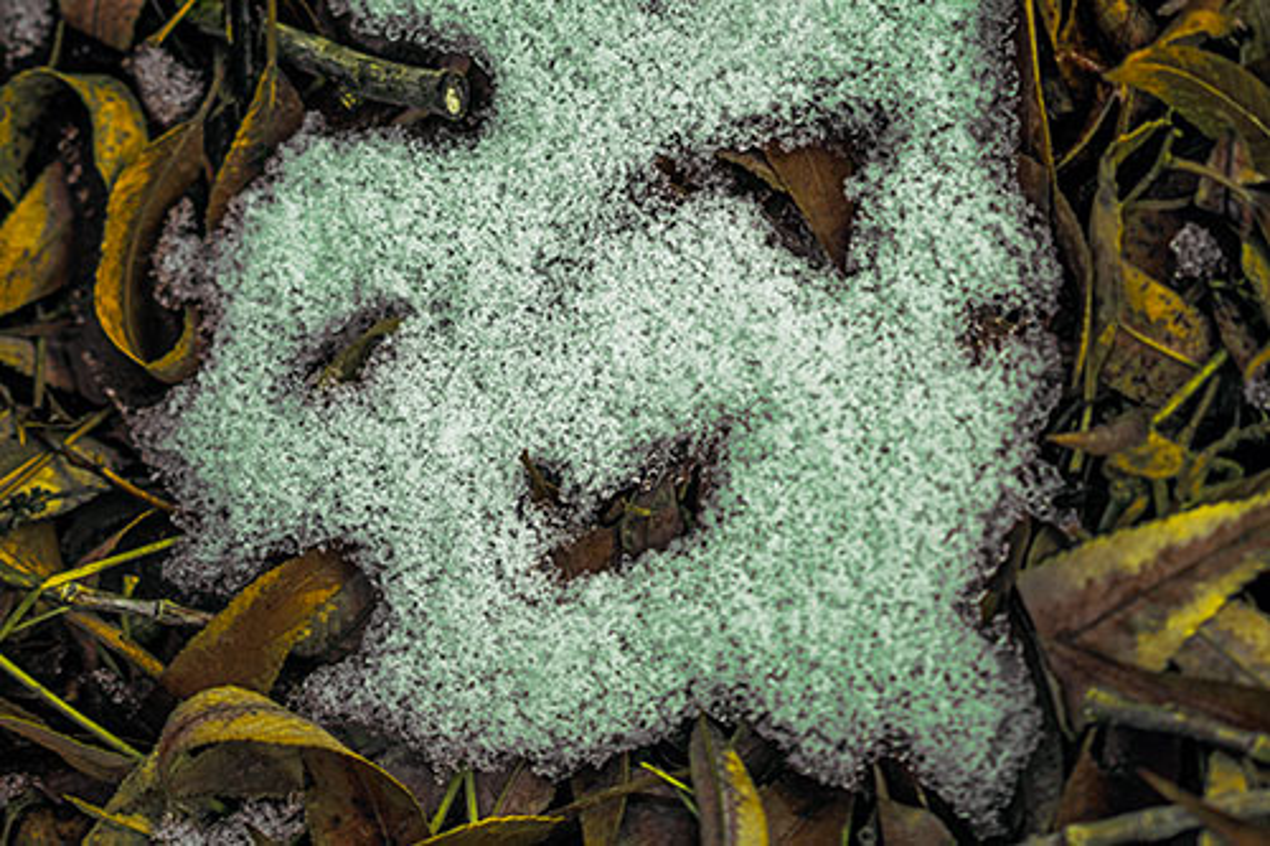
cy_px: 423
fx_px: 7405
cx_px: 635
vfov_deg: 6.5
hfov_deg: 9.8
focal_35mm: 210
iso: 110
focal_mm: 210
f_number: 6
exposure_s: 1/250
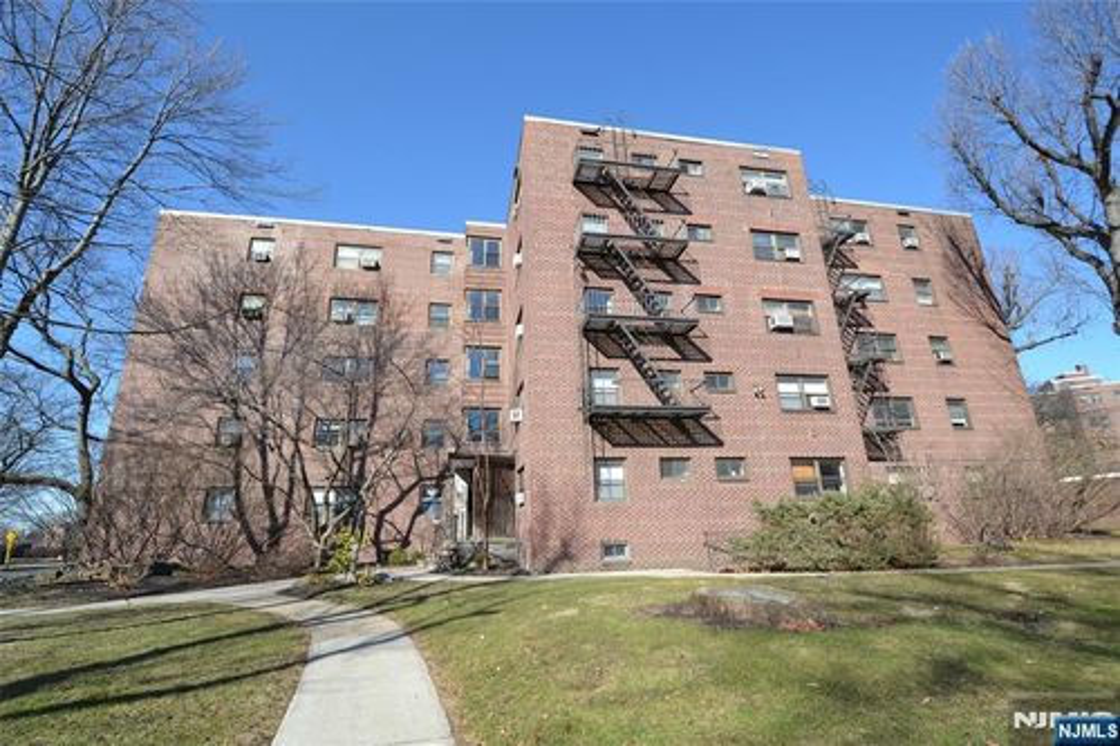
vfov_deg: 77.3
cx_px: 560
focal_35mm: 15
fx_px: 466
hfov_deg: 100.4
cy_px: 373
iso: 100
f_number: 6.3
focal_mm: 10
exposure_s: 1/160
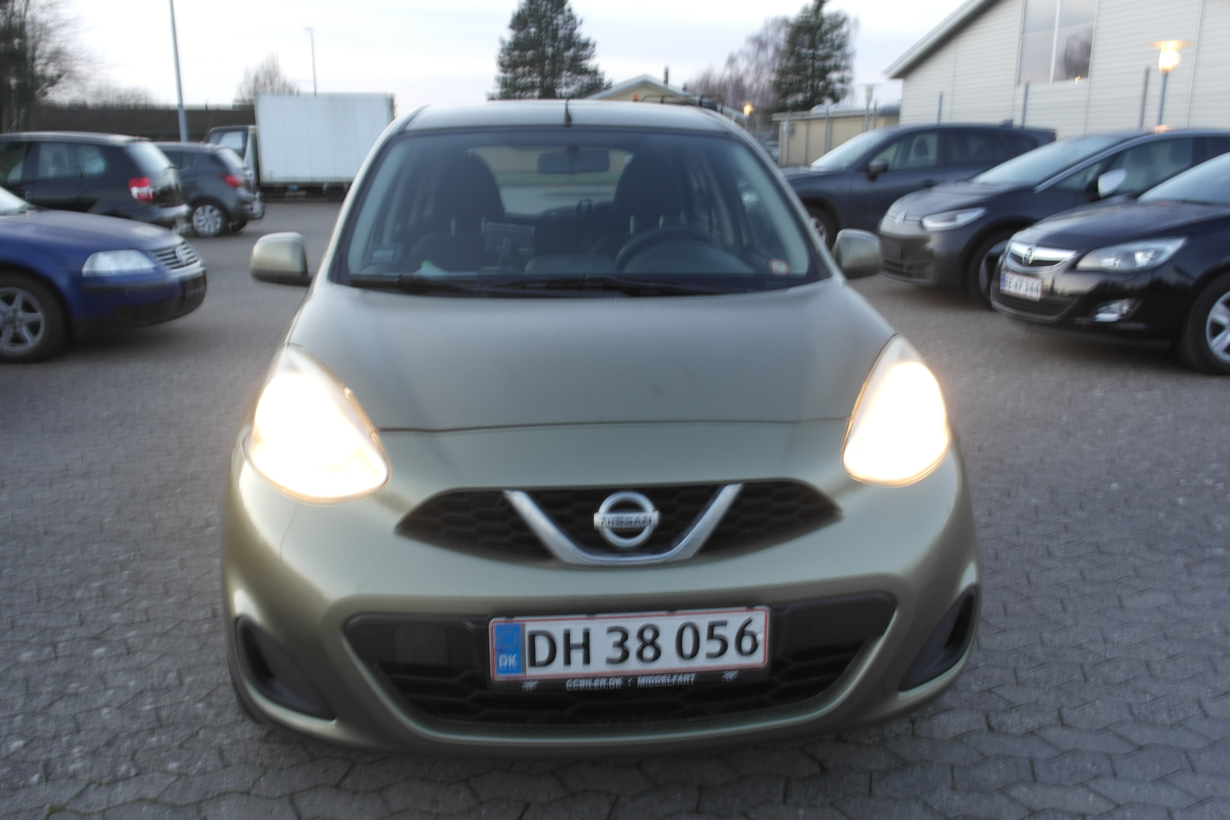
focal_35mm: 30
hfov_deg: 61.9
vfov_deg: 43.6
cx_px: 615
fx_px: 1025
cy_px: 410
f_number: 5.6
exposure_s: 1/4
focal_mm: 20
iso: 100
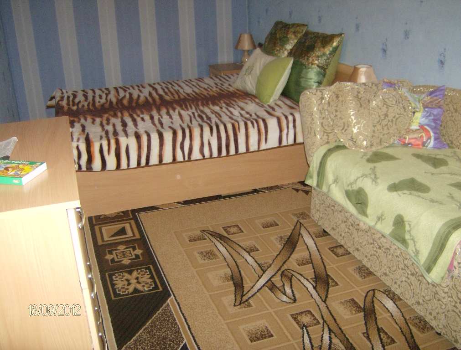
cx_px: 230
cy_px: 175
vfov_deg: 40.0
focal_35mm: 36
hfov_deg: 51.1
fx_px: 482
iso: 200
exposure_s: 1/60
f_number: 2.8
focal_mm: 6
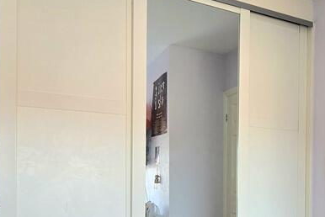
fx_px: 316
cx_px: 213
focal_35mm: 35
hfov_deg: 53.5
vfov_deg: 36.6
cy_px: 173
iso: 64
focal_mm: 2.2
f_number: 2.2
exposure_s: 1/50
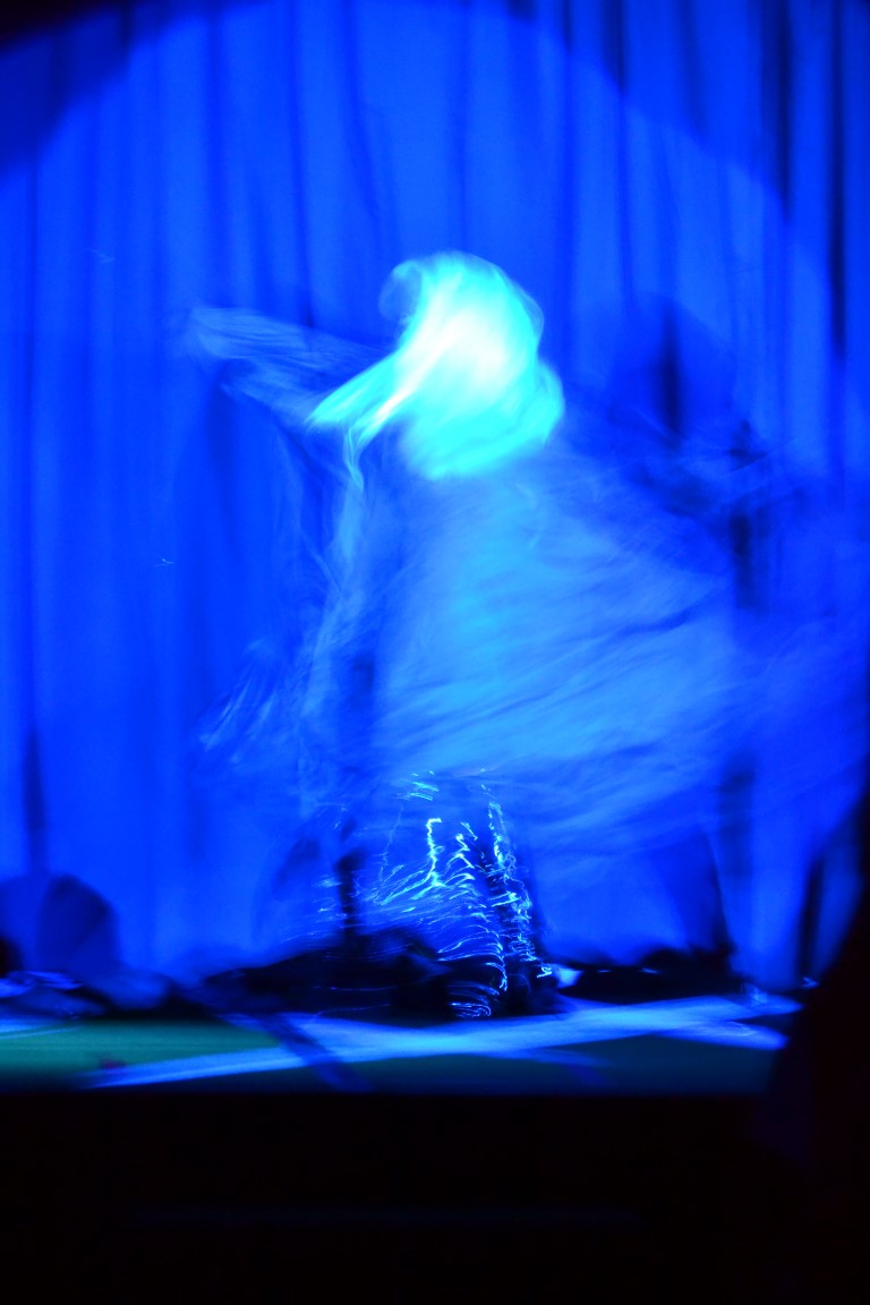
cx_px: 435
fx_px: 4622
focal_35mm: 128
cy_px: 652
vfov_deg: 16.1
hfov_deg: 10.8
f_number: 4.2
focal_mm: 85
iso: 3200
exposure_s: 1/3
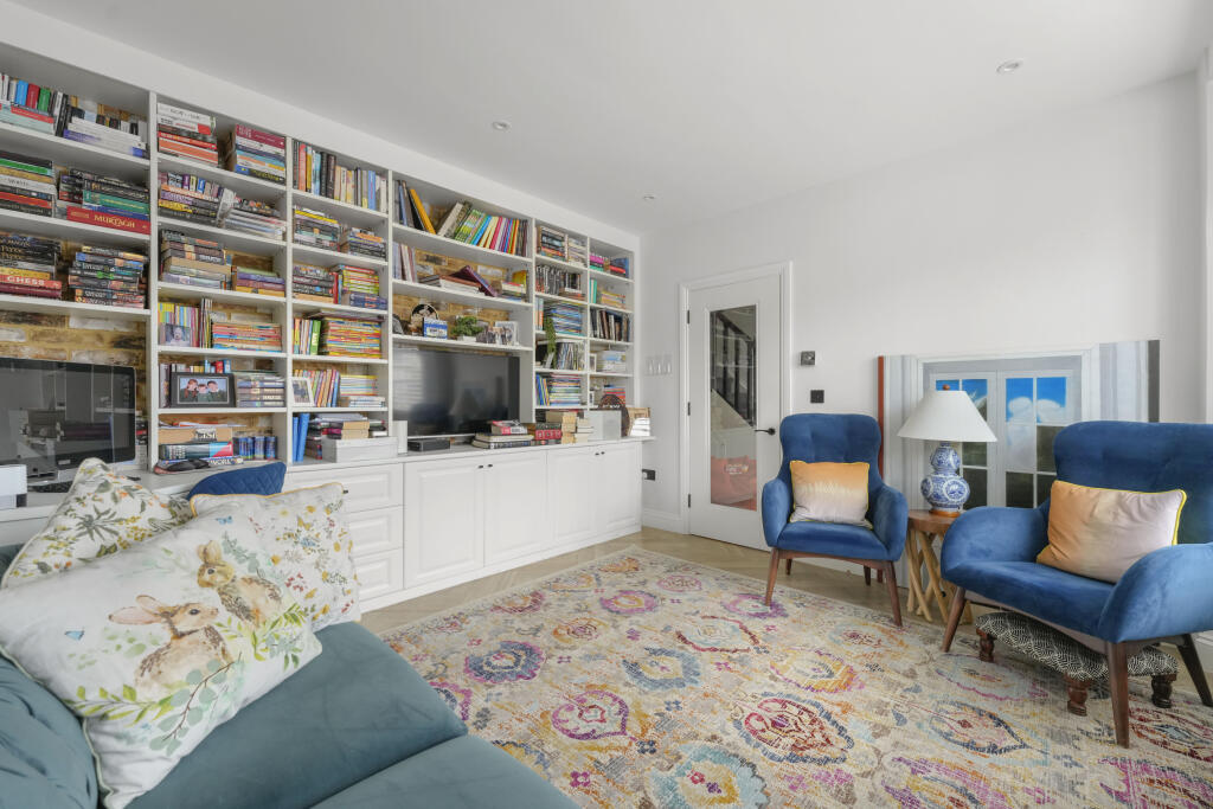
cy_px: 404
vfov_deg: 81.2
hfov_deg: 104.2
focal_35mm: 14
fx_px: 472
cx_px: 606
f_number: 7.1
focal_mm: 14
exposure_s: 1/60
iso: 1250
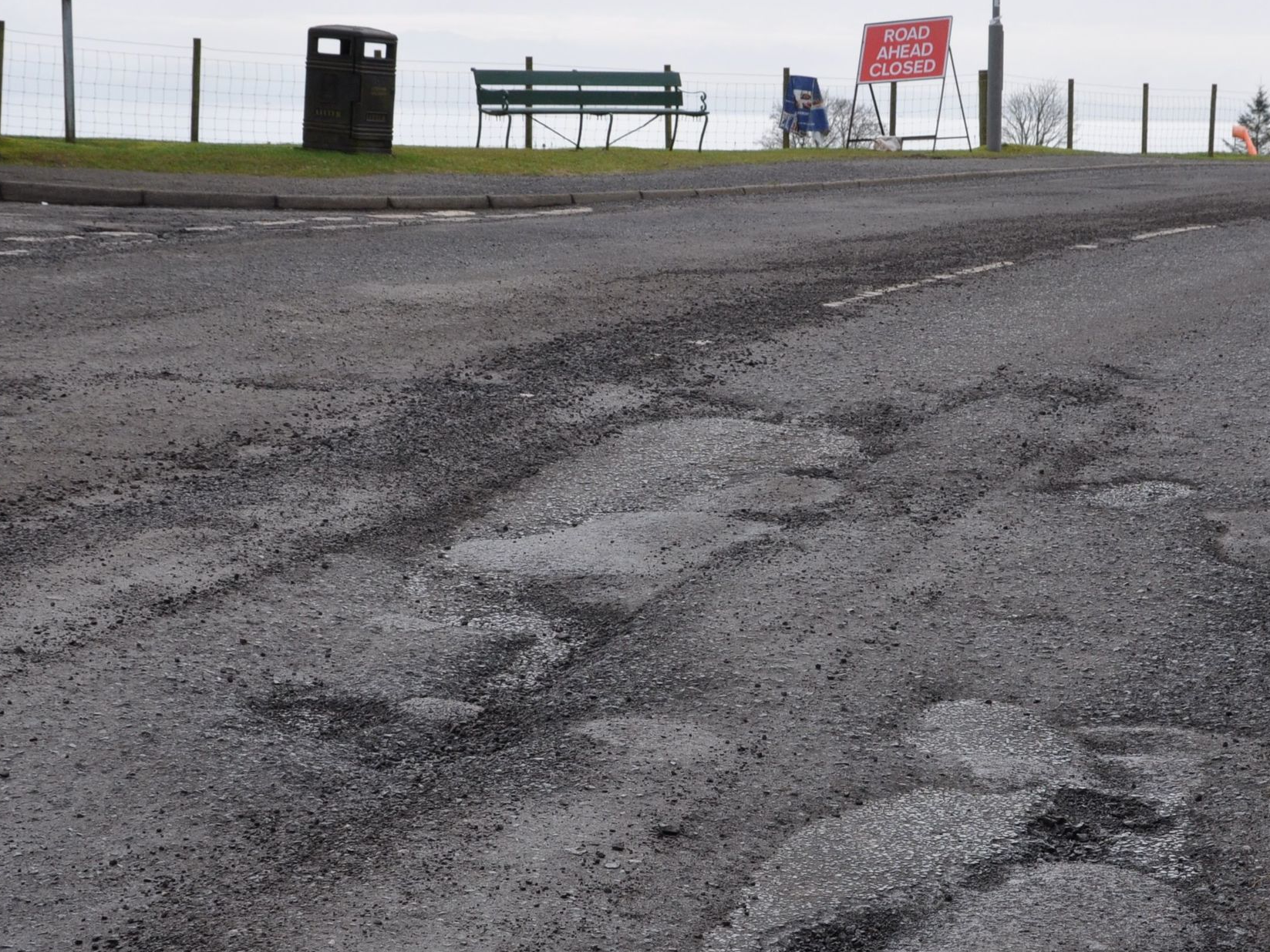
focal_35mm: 91
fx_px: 3339
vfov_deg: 16.2
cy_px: 644
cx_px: 787
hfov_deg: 21.5
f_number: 8
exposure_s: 1/250
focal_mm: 32
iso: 400
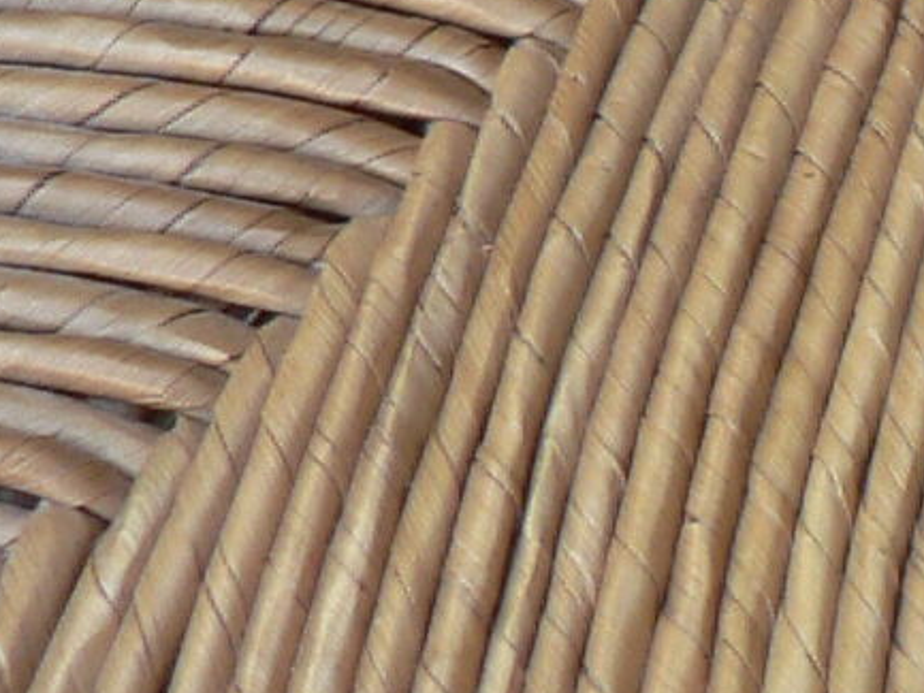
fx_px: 5687
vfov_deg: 7.0
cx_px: 2070
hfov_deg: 8.6
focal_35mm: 213
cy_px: 190
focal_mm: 6
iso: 80
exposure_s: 1/80
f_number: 2.8
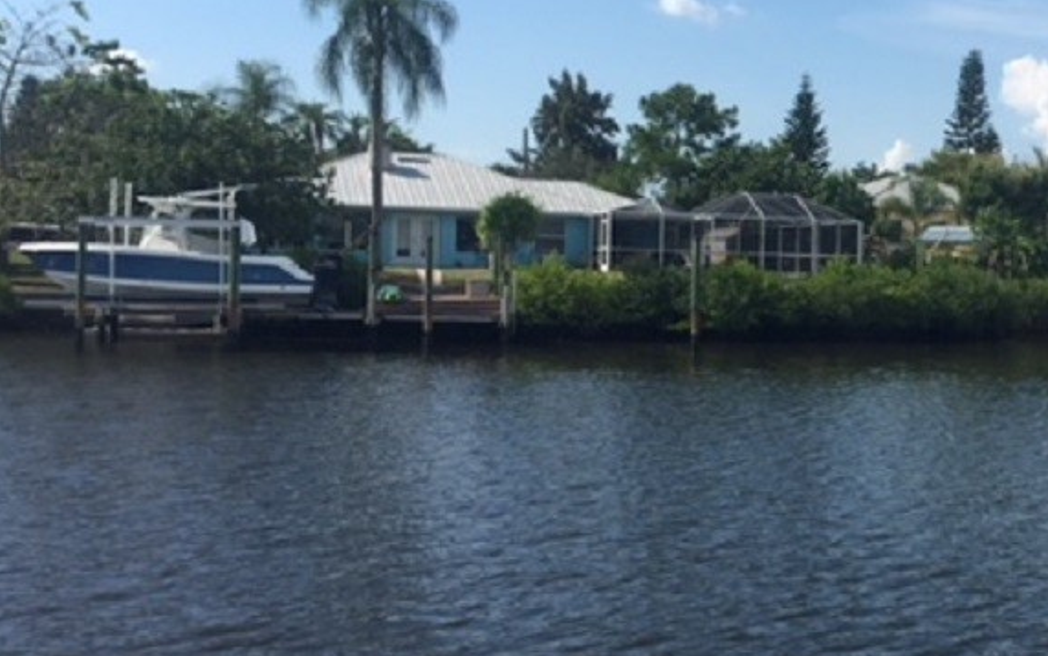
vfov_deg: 23.6
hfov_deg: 35.1
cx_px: 905
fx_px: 1571
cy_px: 319
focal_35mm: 55
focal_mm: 4.15
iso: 32
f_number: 2.2
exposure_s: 1/1721
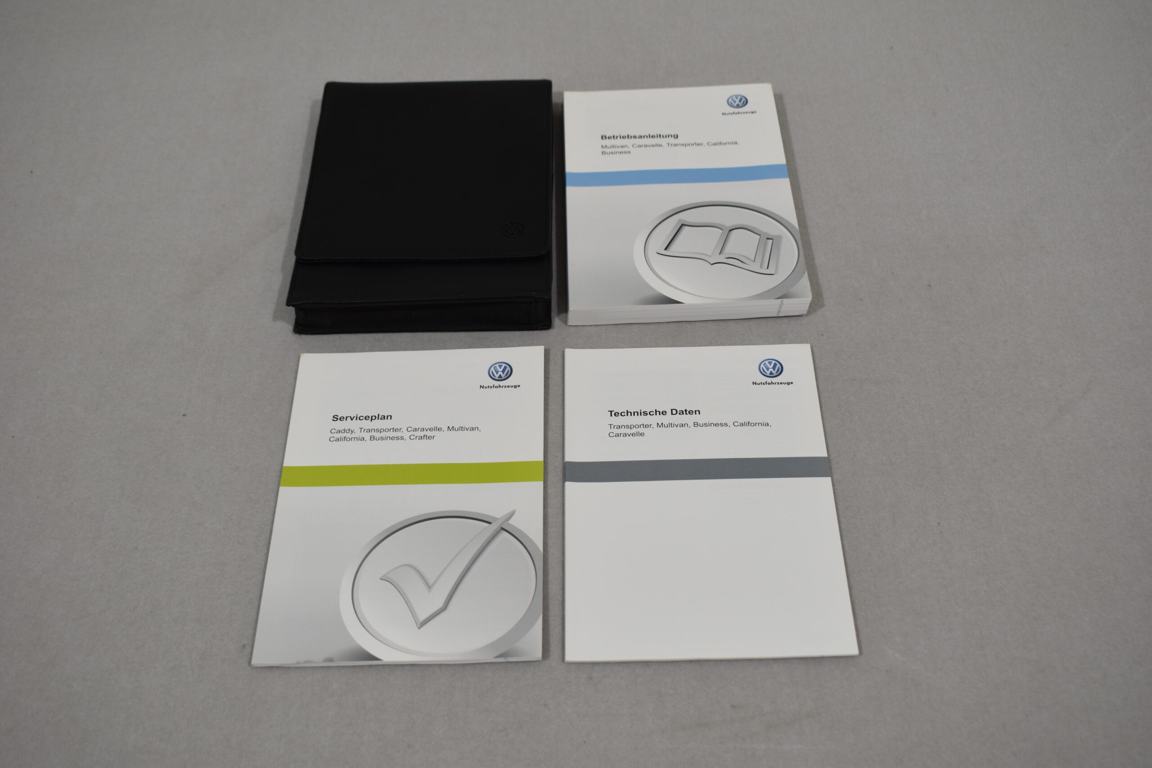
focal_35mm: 40
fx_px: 1296
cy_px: 384
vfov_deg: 33.0
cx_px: 576
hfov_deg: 47.9
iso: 360
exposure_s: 1/125
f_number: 5.6
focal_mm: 27
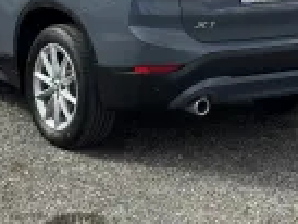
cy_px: -13
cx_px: 141
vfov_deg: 11.6
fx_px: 1086
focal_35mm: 126
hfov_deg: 15.6
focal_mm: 6.76
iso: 64
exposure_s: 1/2513
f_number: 1.78
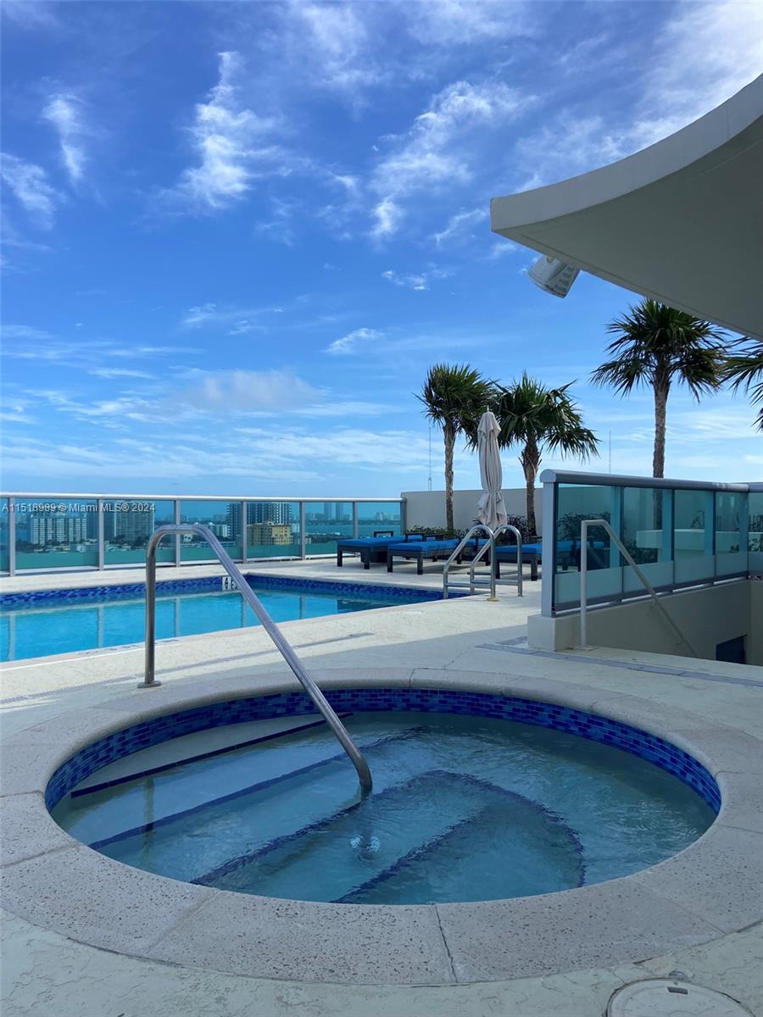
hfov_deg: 53.1
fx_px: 764
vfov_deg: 67.3
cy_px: 508
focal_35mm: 26
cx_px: 382
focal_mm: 4.25
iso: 32
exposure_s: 1/3125
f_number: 1.8
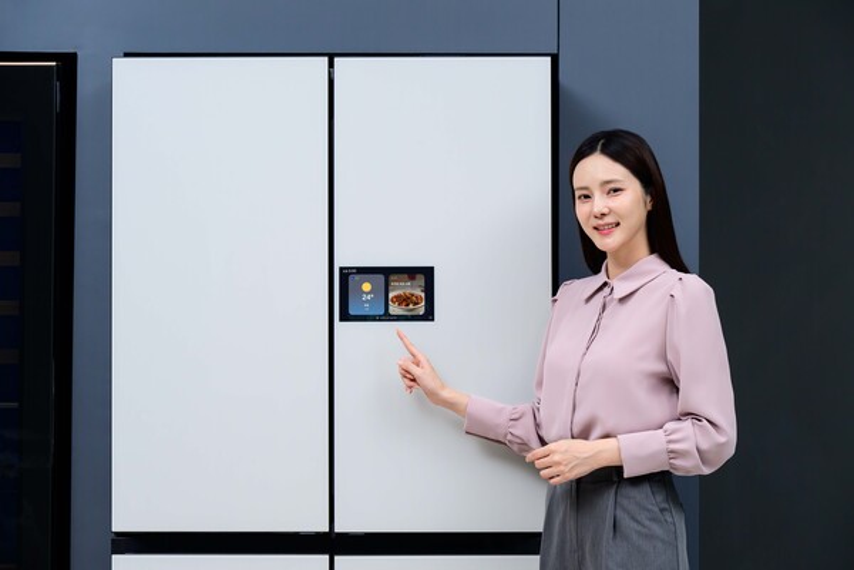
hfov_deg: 17.8
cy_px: 285
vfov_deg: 11.9
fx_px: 2728
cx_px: 427
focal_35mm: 115
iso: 1600
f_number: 9.5
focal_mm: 115
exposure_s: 1/125
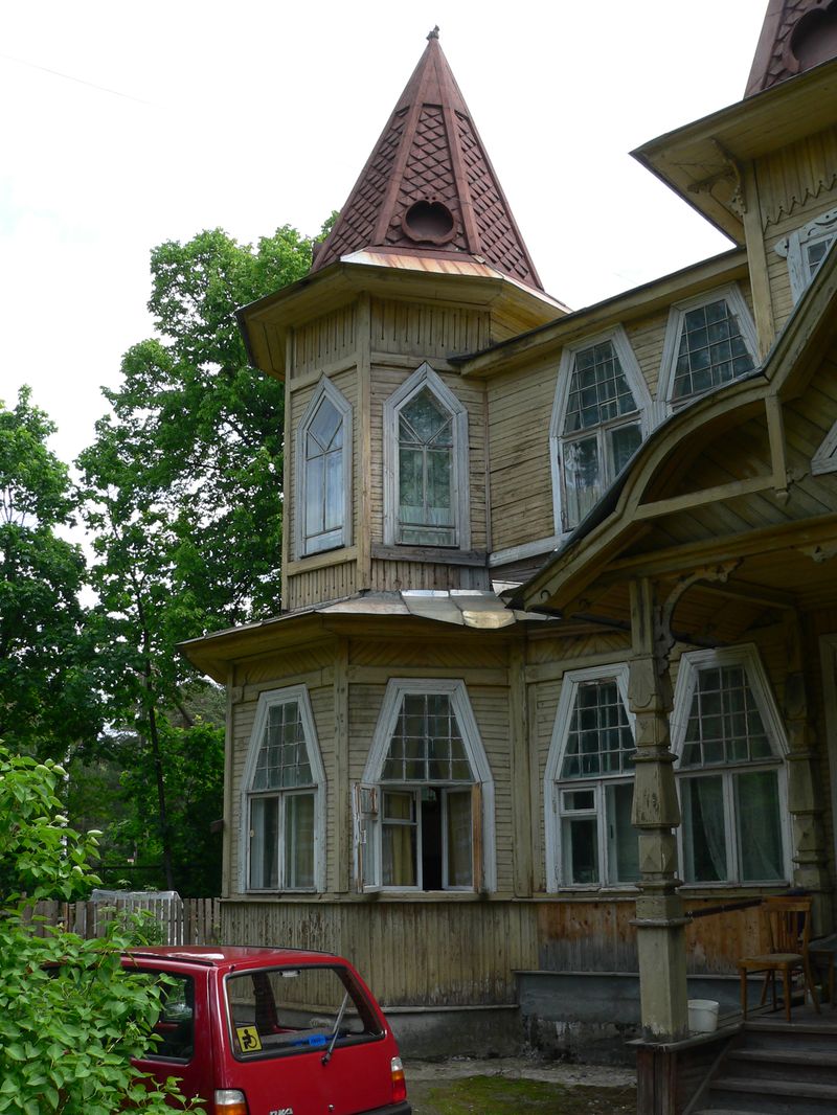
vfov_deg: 51.3
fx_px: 1160
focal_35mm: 36
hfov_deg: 39.7
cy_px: 558
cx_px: 418
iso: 80
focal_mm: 6
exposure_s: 1/160
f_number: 4
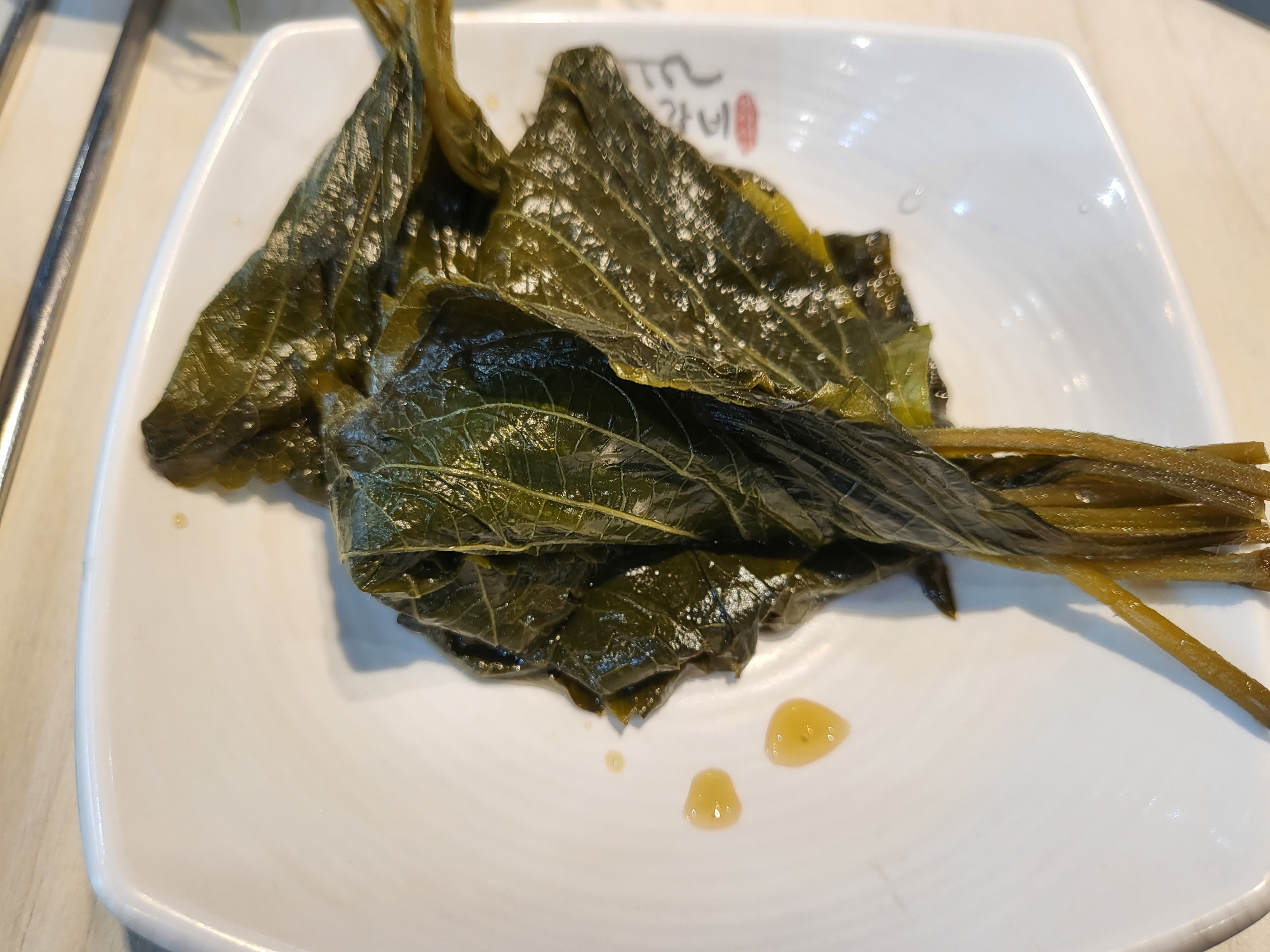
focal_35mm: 26
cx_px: 635
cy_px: 476
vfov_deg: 53.1
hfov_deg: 67.3
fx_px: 954
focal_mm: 4.25
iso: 80
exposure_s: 1/120
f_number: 1.8
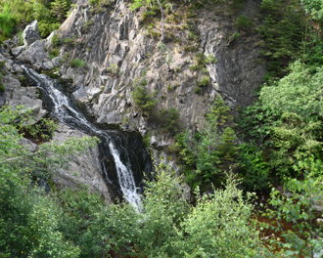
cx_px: 142
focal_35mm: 75
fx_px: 717
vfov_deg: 20.4
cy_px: 129
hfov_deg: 25.4
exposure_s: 1/80
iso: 200
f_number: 4.8
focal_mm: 44
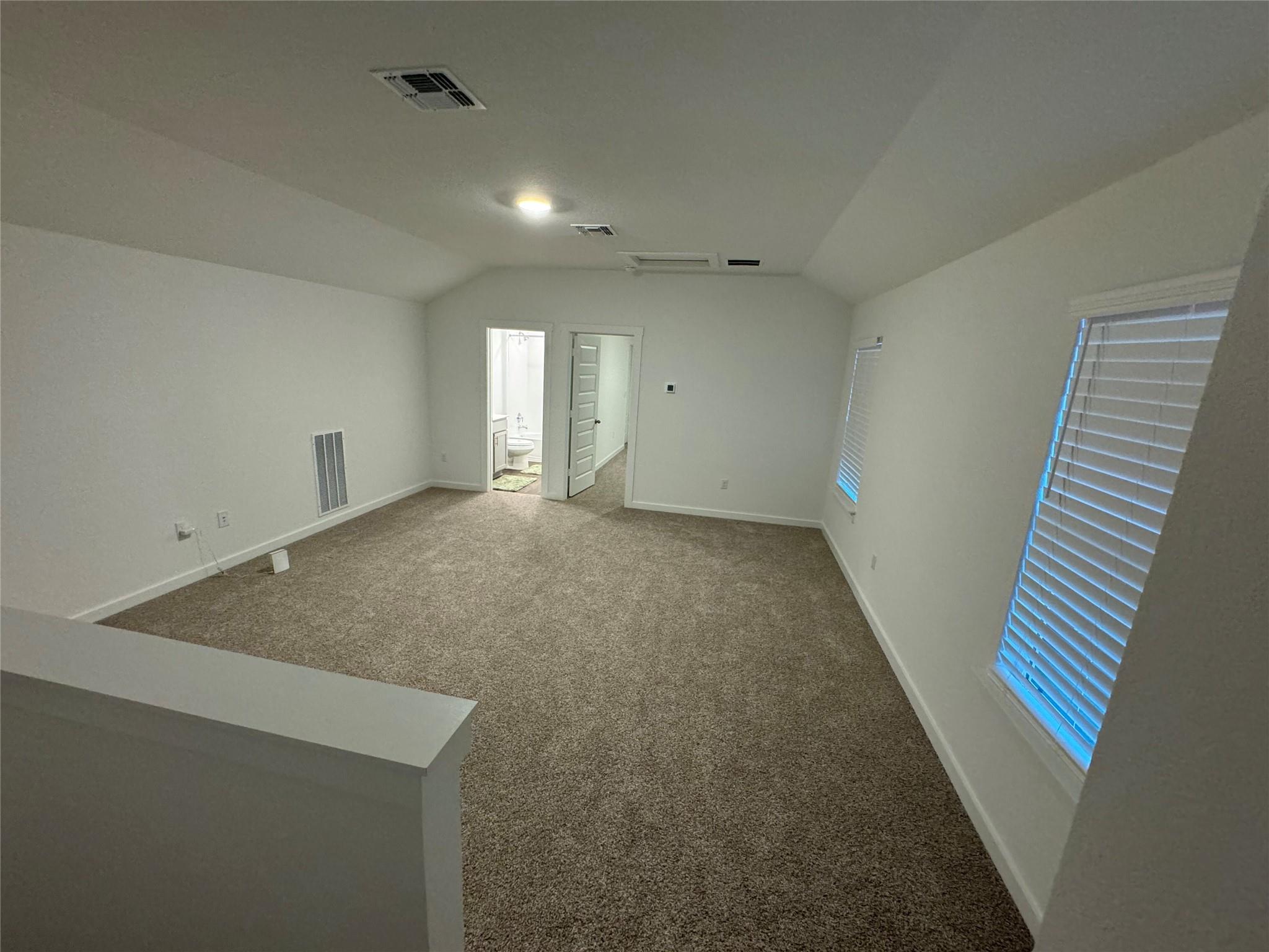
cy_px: 476
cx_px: 634
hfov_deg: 102.1
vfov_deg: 85.7
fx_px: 513
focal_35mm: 14
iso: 400
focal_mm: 2.22
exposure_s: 1/60
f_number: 2.2
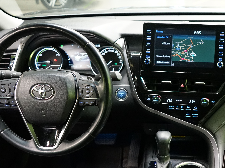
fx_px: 331
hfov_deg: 36.5
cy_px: 135
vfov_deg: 27.9
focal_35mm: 51
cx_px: 174
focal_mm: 29
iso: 5000
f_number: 3.5
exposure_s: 1/60
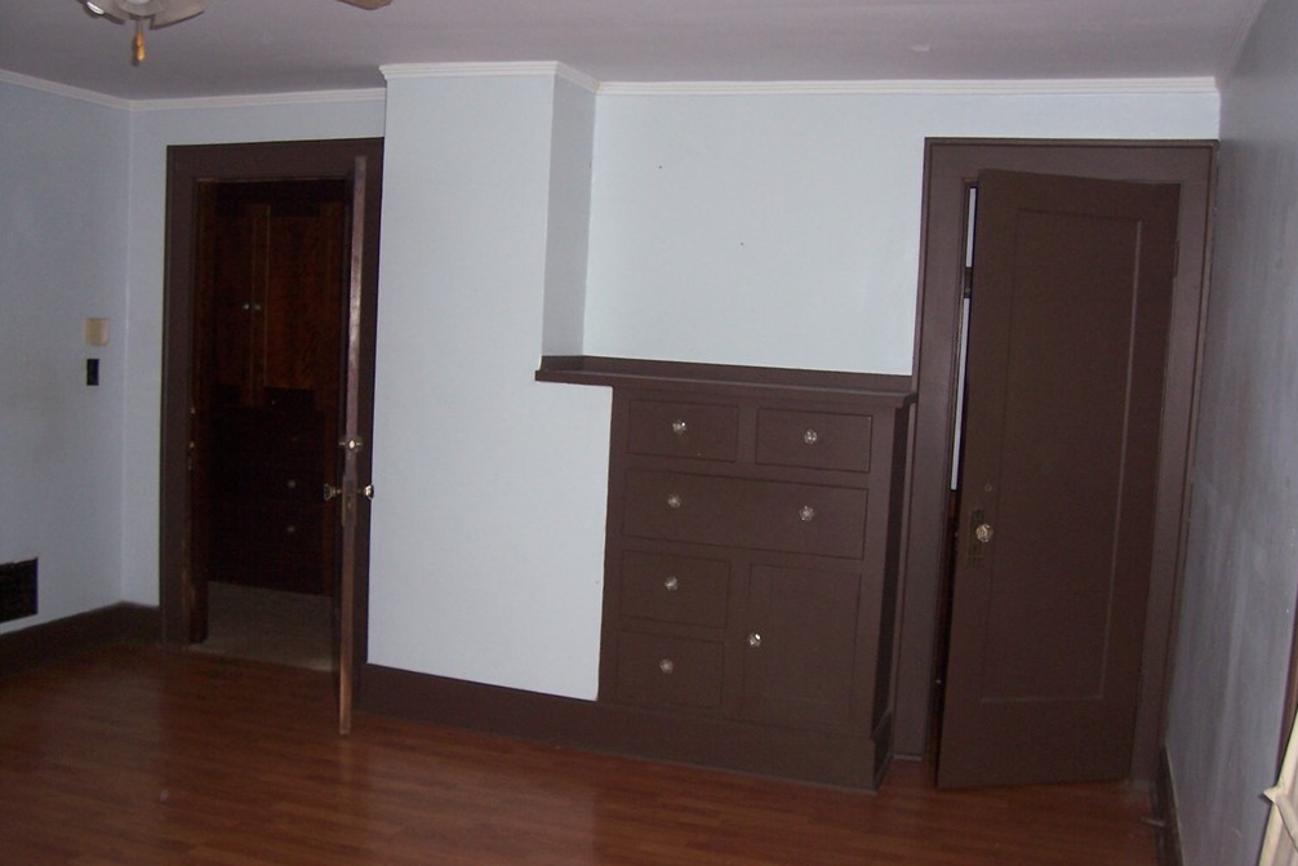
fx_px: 1298
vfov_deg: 36.9
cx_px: 654
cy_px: 449
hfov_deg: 53.1
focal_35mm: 36
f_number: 2.7
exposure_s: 1/60
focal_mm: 5.6
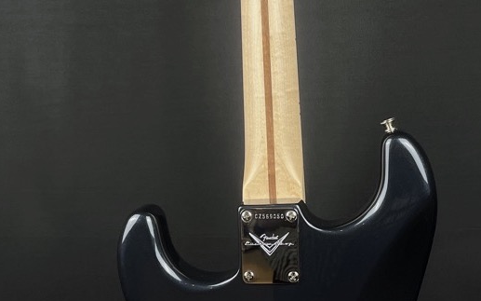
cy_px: 67
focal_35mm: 64
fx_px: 839
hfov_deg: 32.0
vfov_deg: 20.1
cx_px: 273
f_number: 1.6
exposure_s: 1/120
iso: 100
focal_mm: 5.1
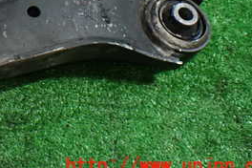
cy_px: -36
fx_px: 497
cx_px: -5
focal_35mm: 71
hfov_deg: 26.8
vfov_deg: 18.2
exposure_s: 1/80
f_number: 2.3
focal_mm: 5.4
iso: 800
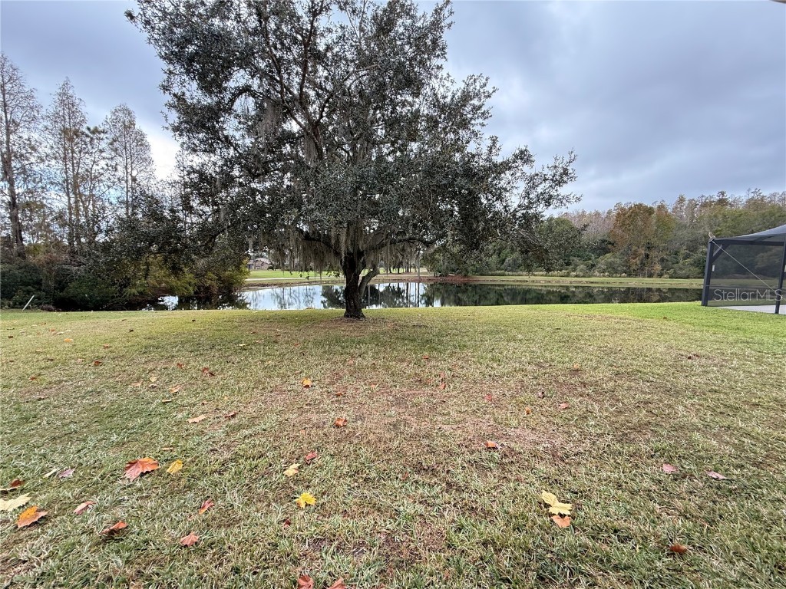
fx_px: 318
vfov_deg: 85.7
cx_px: 393
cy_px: 294
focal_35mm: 14
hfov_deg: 102.1
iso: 64
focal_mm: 2.22
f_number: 2.2
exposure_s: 1/239
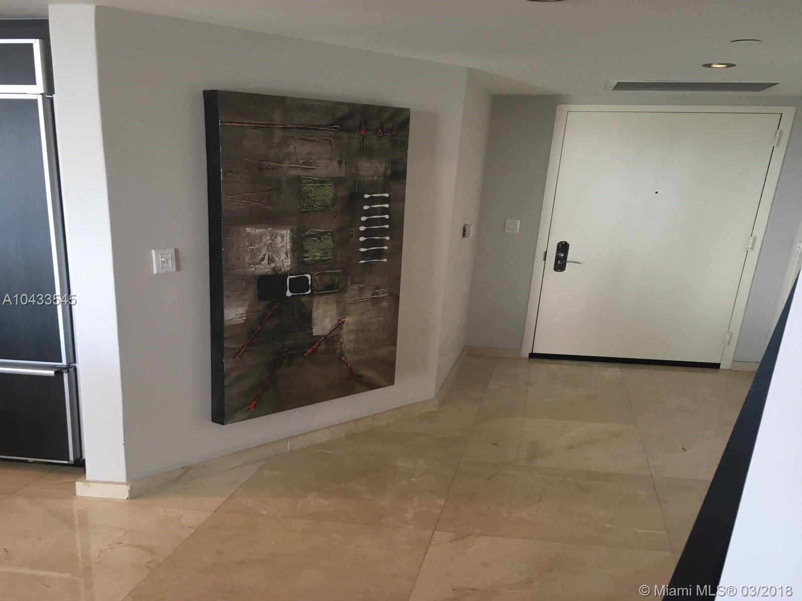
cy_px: 300
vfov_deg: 48.2
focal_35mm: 29
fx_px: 672
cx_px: 401
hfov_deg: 61.7
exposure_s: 1/30
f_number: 2.2
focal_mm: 4.15
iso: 80
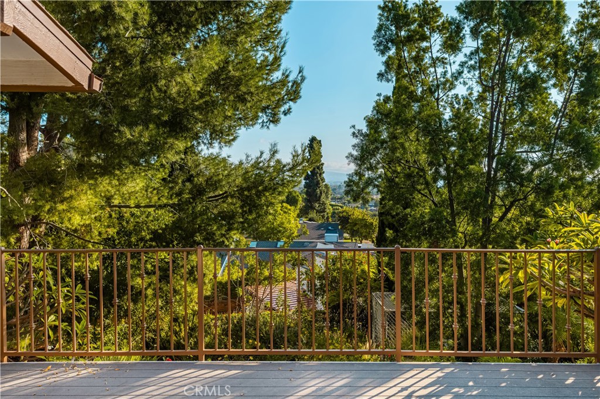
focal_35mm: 24
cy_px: 200
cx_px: 300
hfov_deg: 72.6
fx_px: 408
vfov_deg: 52.2
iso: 100
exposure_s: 1/500
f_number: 6.3
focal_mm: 24.5
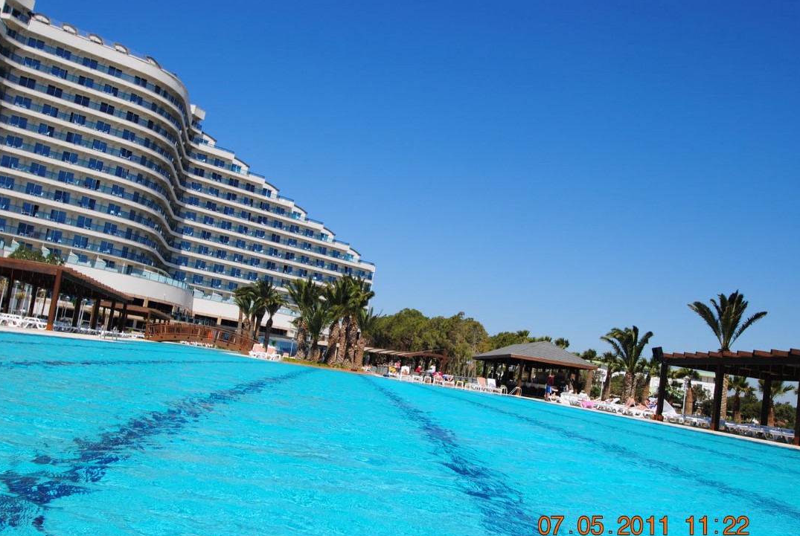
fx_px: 746
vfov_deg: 39.5
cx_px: 405
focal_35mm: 34
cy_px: 283
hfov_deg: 56.4
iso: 100
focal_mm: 21
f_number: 9
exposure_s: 1/320
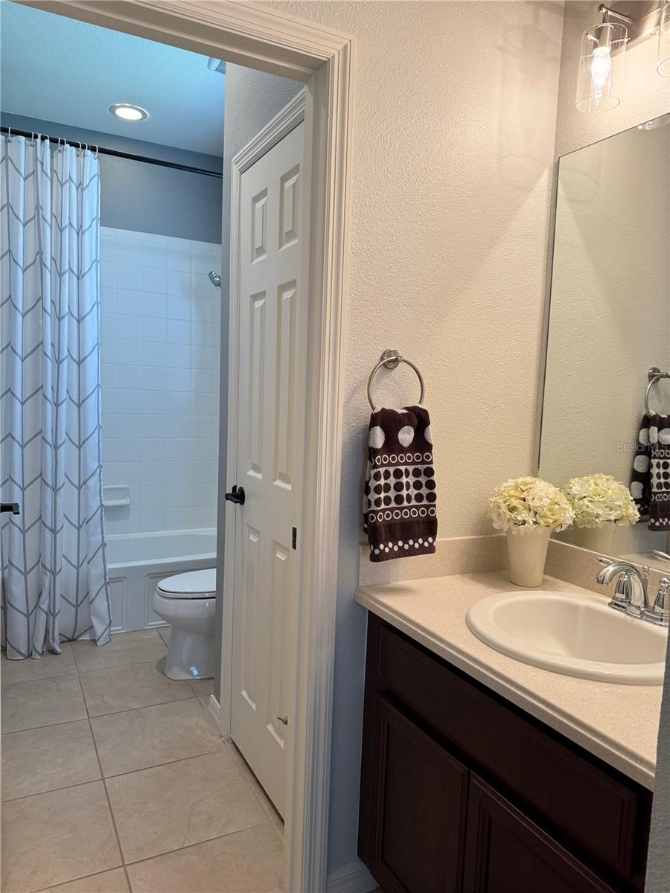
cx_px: 335
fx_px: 619
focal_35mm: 24
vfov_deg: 71.6
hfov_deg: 56.8
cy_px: 446
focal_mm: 6.76
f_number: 1.78
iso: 200
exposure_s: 1/120
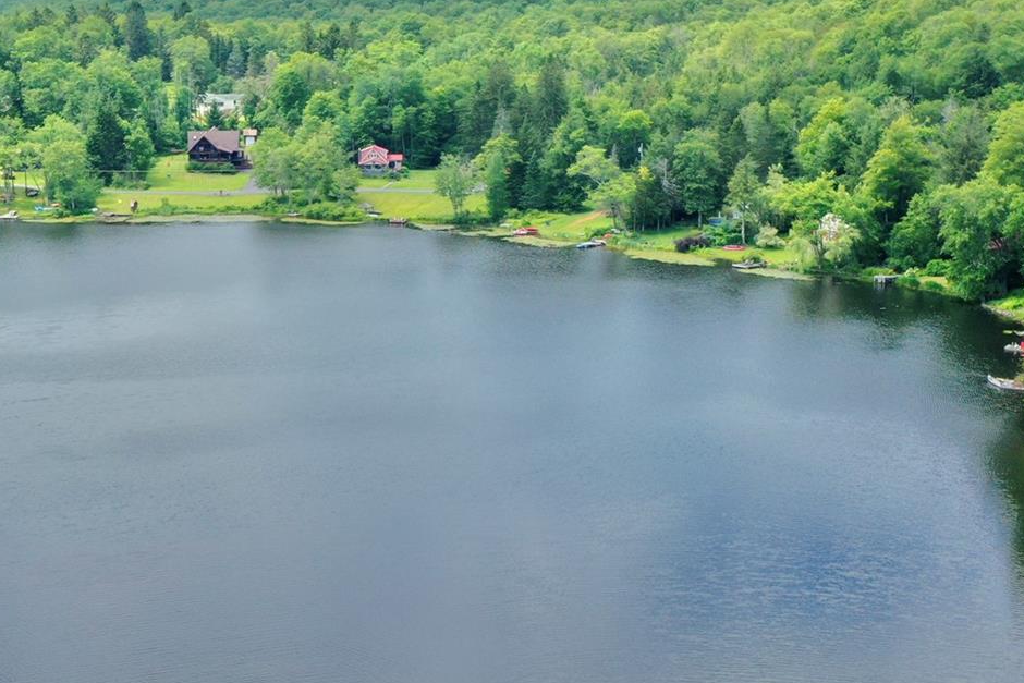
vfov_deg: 22.1
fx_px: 1735
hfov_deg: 32.7
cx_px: 392
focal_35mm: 61
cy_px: 510
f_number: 5
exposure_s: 1/240
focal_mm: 10.26
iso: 100
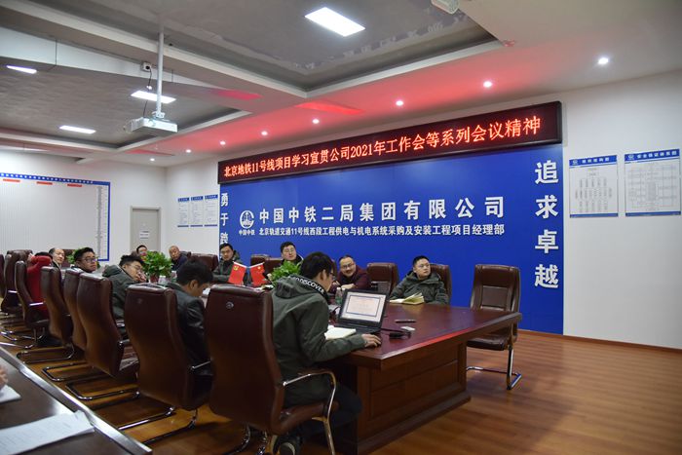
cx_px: 341
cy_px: 228
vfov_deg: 53.2
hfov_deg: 73.7
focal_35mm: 24
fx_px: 455
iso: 2500
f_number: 4
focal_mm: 24
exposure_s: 1/60
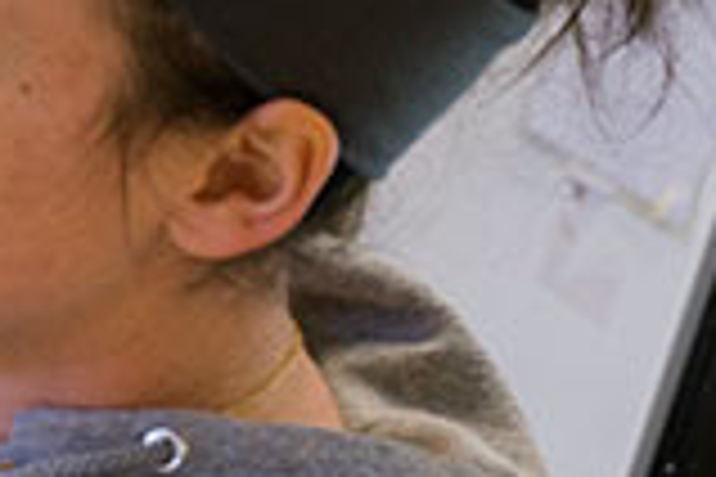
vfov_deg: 8.5
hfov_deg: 11.9
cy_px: 398
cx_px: -518
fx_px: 3202
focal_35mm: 161
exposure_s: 1/180
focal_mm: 44
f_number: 4.8
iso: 800
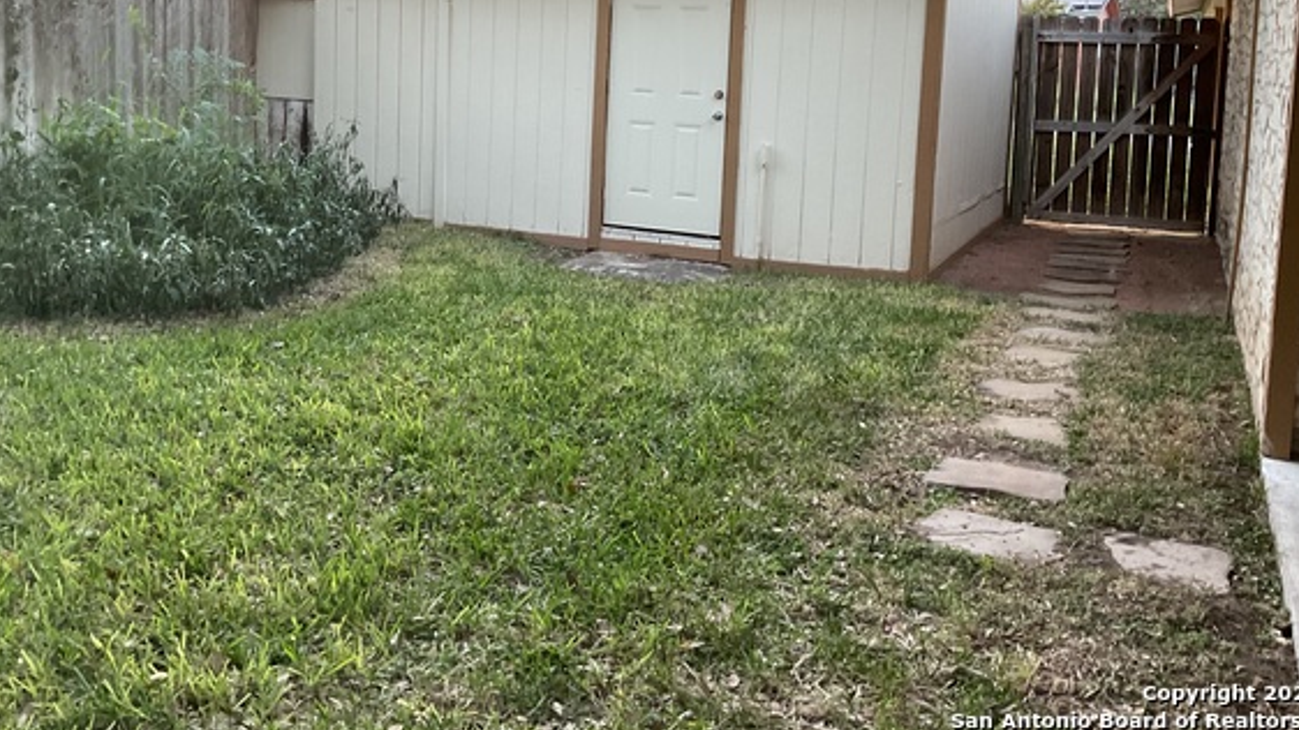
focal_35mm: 36
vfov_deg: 32.2
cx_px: 587
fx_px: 1240
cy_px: 180
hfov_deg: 55.2
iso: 125
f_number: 1.8
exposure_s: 1/60
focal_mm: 3
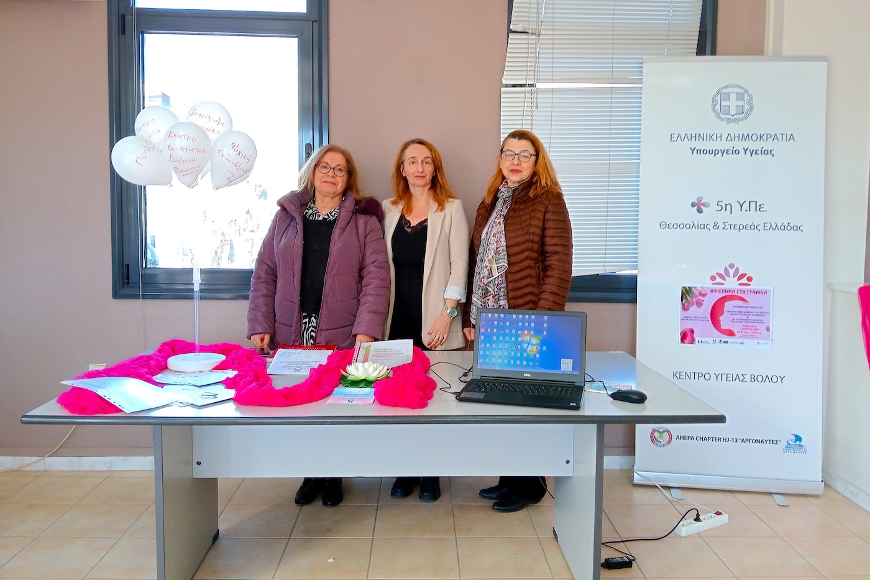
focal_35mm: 30
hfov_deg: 61.9
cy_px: 265
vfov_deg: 43.6
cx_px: 438
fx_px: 725
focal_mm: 3.98
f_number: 1.8
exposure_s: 1/100
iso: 153
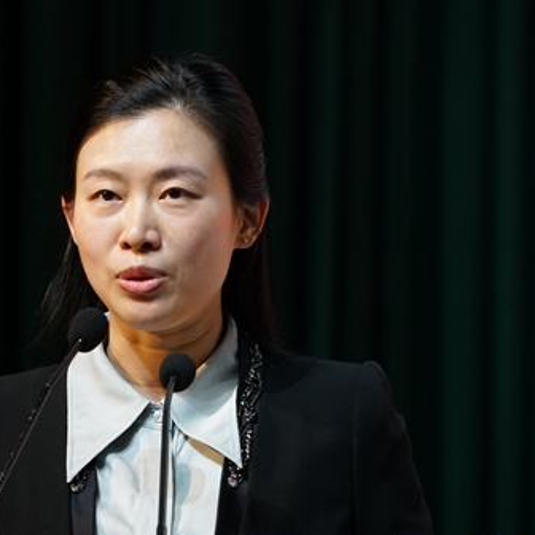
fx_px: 6802
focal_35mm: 389
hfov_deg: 4.5
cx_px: 170
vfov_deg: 4.5
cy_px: 287
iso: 5000
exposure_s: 1/80
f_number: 8
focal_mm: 240
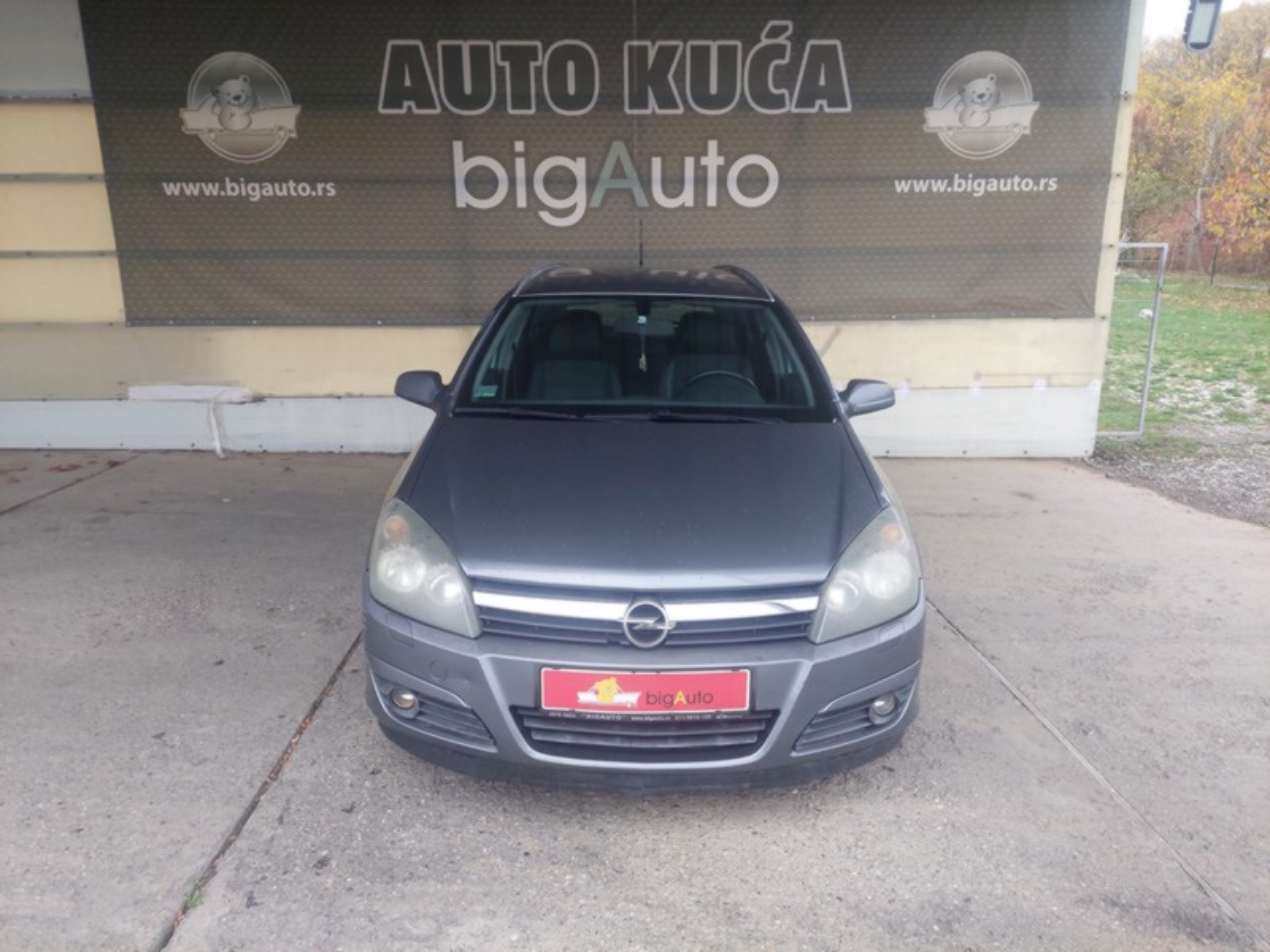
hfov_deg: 69.4
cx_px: 635
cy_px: 476
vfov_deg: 54.9
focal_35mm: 25
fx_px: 917
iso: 160
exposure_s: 1/100
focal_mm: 5.23
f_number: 1.8
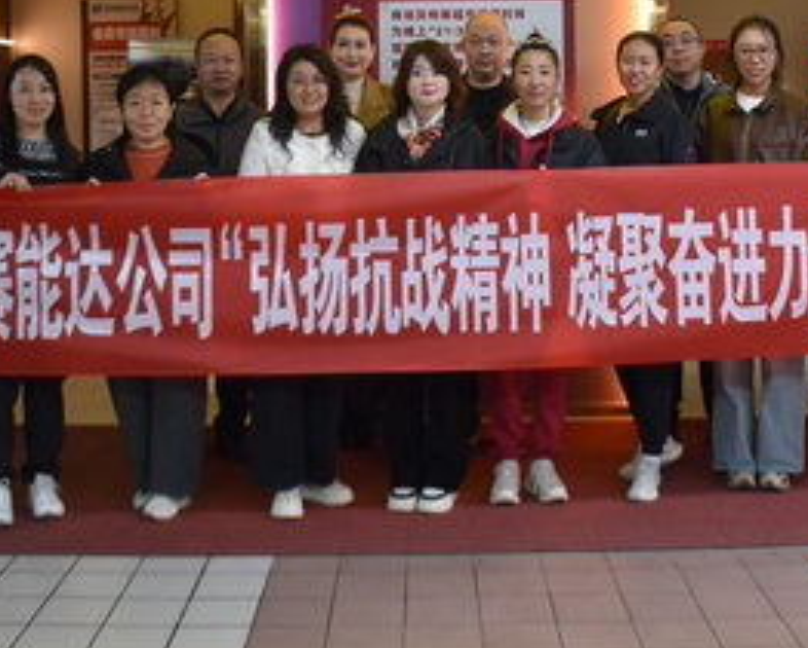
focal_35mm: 53
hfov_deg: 35.3
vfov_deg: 27.9
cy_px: 111
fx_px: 1268
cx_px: 464
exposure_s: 1/60
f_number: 4
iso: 400
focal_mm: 18
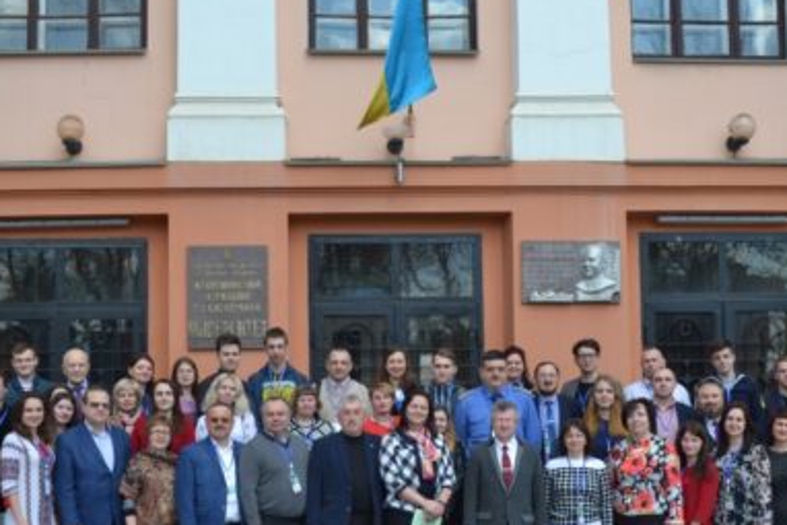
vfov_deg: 26.3
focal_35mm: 51
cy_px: 354
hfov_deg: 38.9
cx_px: 400
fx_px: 1115
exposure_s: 1/320
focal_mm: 20
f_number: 3.8
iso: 100
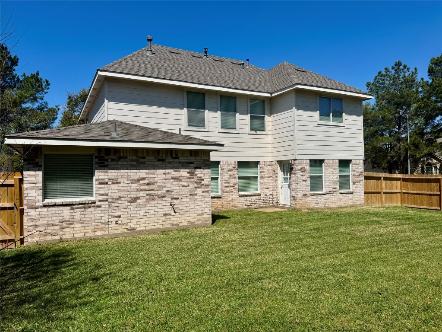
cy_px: 166
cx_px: 221
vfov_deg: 56.8
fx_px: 306
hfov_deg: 71.6
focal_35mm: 24
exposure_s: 1/9009
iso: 80
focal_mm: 6.76
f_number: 1.78
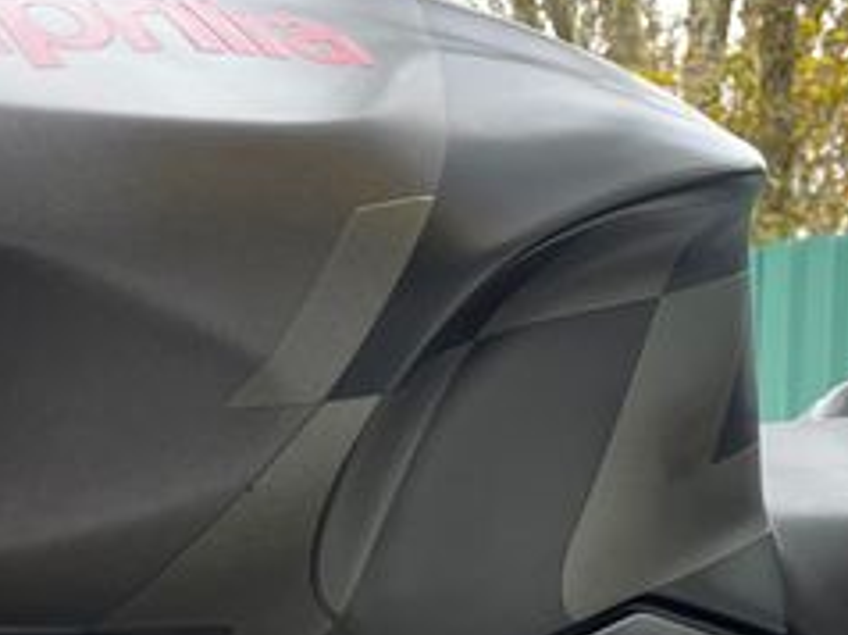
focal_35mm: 70
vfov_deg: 19.5
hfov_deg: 27.6
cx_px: 559
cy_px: 806
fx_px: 1713
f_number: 1.6
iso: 125
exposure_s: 1/111
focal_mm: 5.1
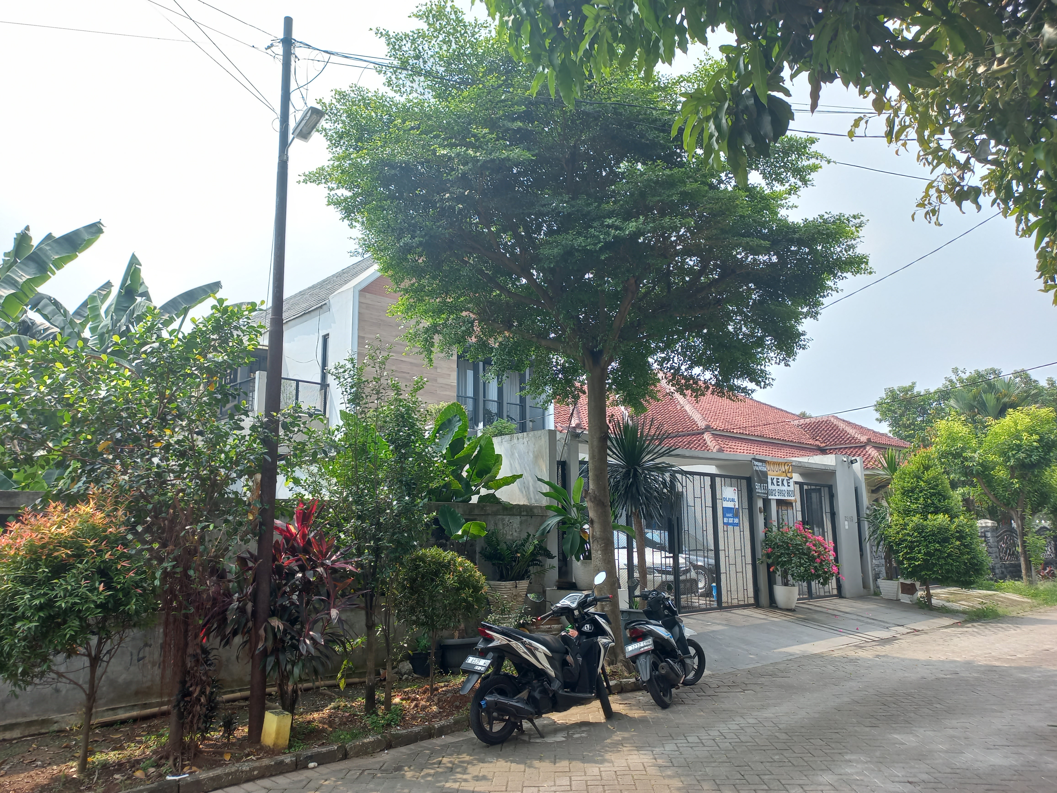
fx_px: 763
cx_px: 528
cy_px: 396
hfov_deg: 69.4
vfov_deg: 54.9
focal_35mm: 25
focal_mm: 4.6
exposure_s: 1/177
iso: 25
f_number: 1.8
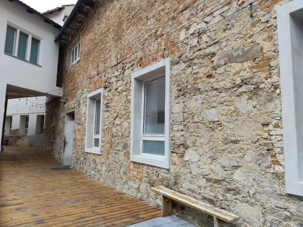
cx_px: 152
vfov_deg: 58.9
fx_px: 201
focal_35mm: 23
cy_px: 114
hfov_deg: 73.9
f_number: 1.65
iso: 50
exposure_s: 1/476
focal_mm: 6.19
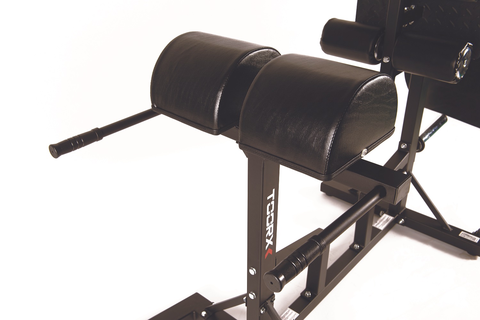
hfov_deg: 53.1
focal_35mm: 36
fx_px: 480
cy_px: 160
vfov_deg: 36.9
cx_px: 240
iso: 125
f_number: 9
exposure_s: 1/100
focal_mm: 36
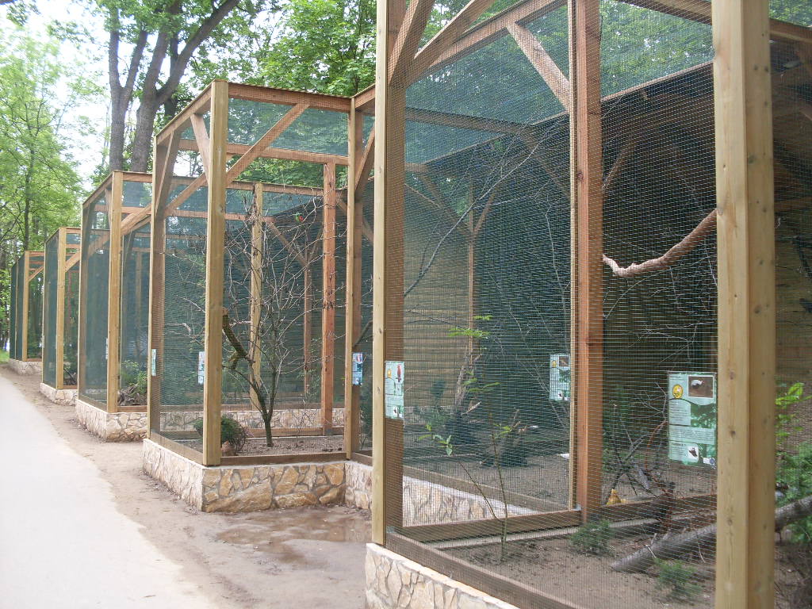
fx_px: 891
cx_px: 406
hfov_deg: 49.0
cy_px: 304
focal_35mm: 38
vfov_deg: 37.7
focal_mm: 6.3
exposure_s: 1/90
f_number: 2.8
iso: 80
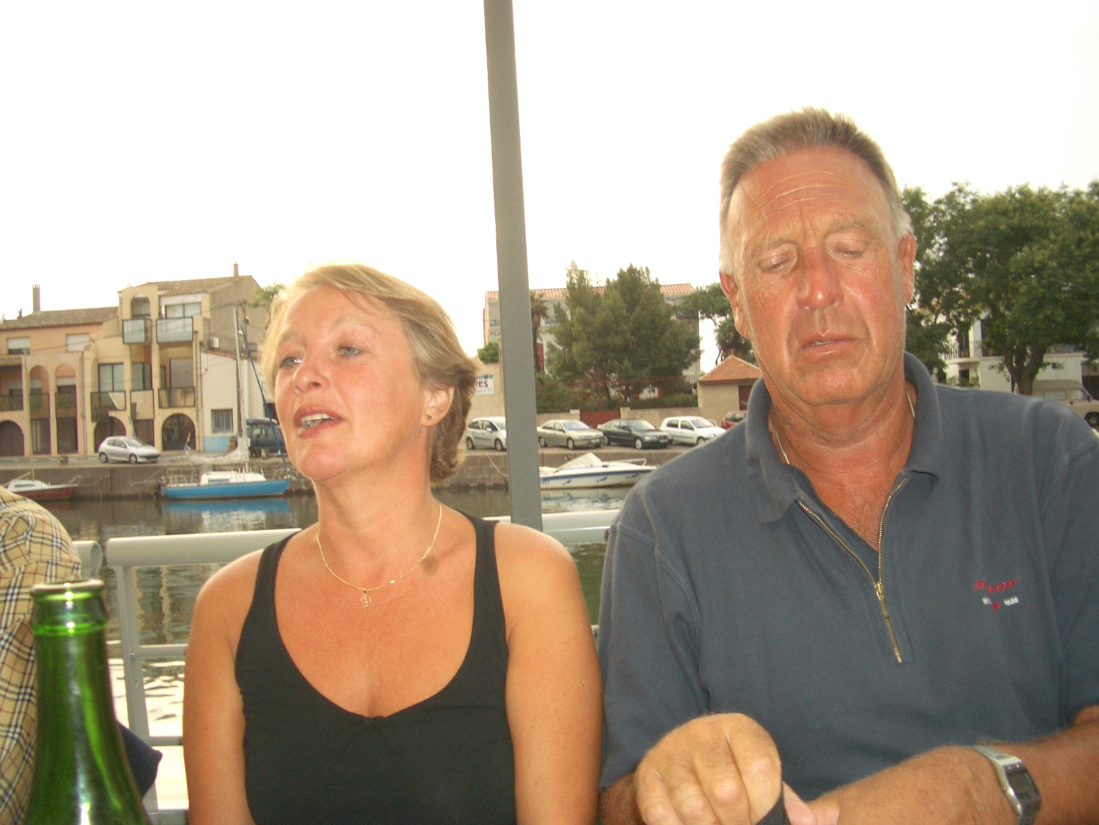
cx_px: 550
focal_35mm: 35
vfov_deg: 40.7
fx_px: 1111
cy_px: 412
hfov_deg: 52.6
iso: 100
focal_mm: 5.8
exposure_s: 1/100
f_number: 2.6
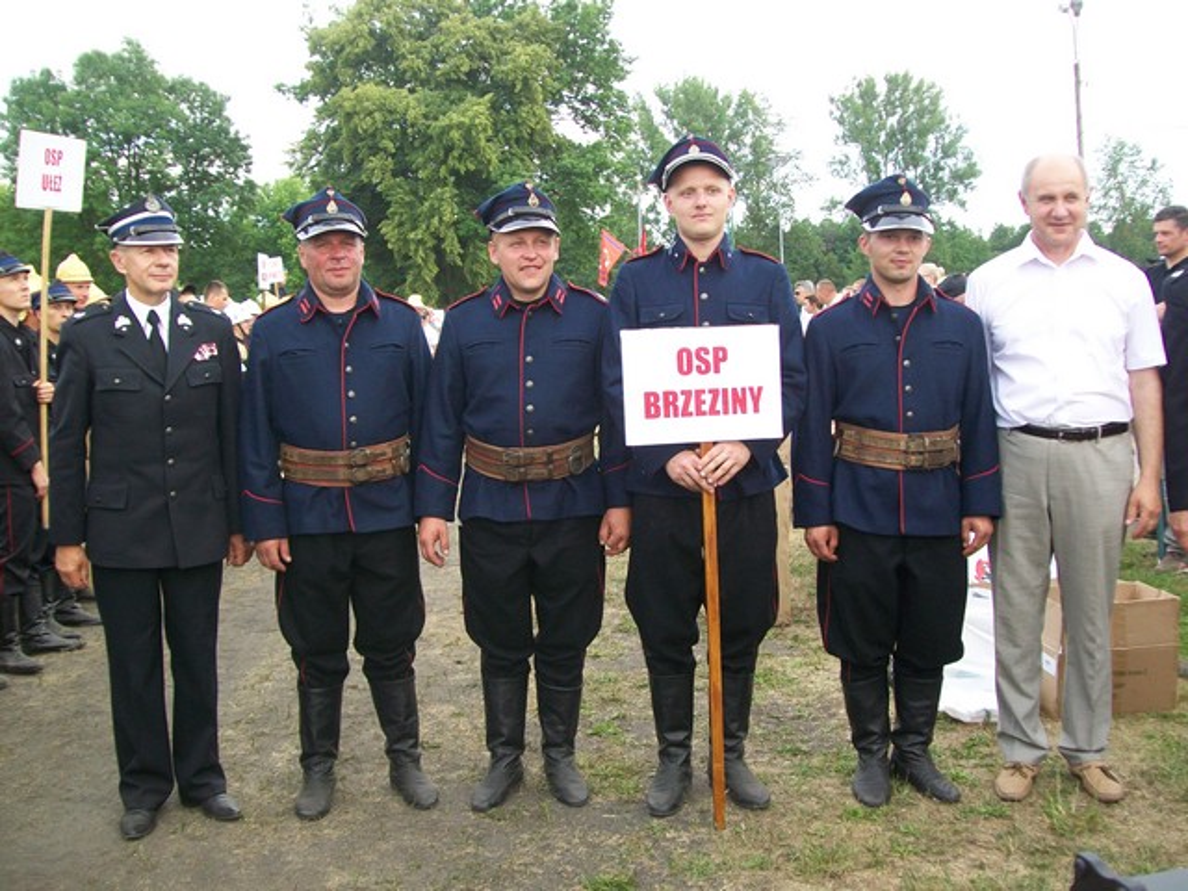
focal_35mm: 36
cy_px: 446
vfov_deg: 39.7
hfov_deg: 51.4
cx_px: 594
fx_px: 1235
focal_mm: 6
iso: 64
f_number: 2.7
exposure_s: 1/100
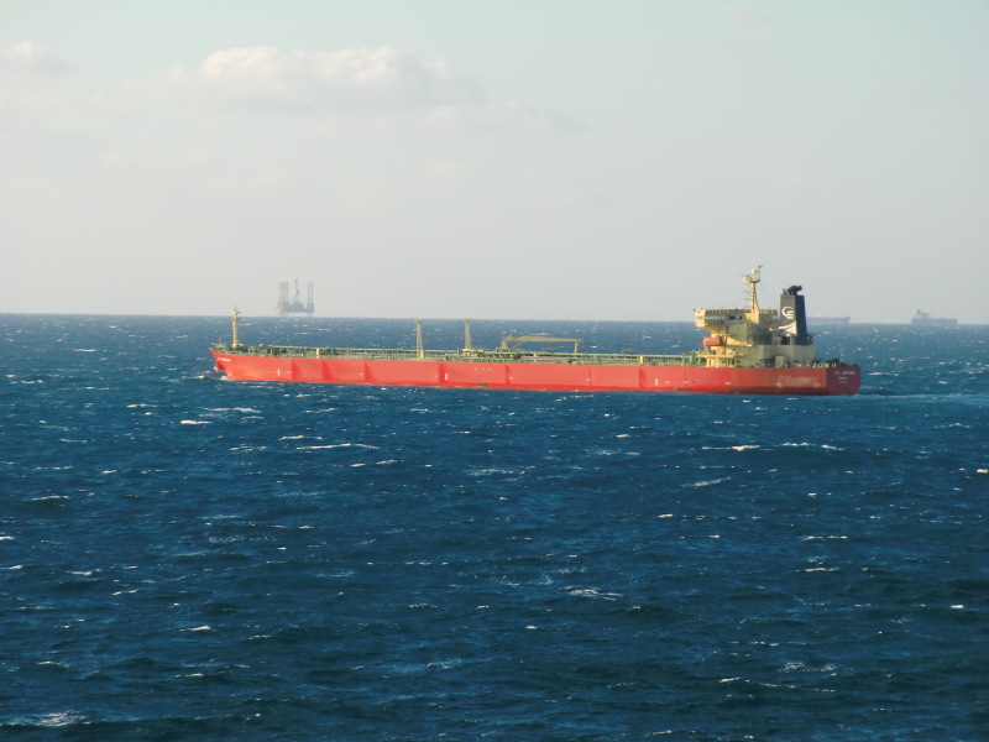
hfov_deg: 9.9
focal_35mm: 199
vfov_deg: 7.5
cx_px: 494
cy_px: 371
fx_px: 5686
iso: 64
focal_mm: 35.7
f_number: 5.2
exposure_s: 1/400
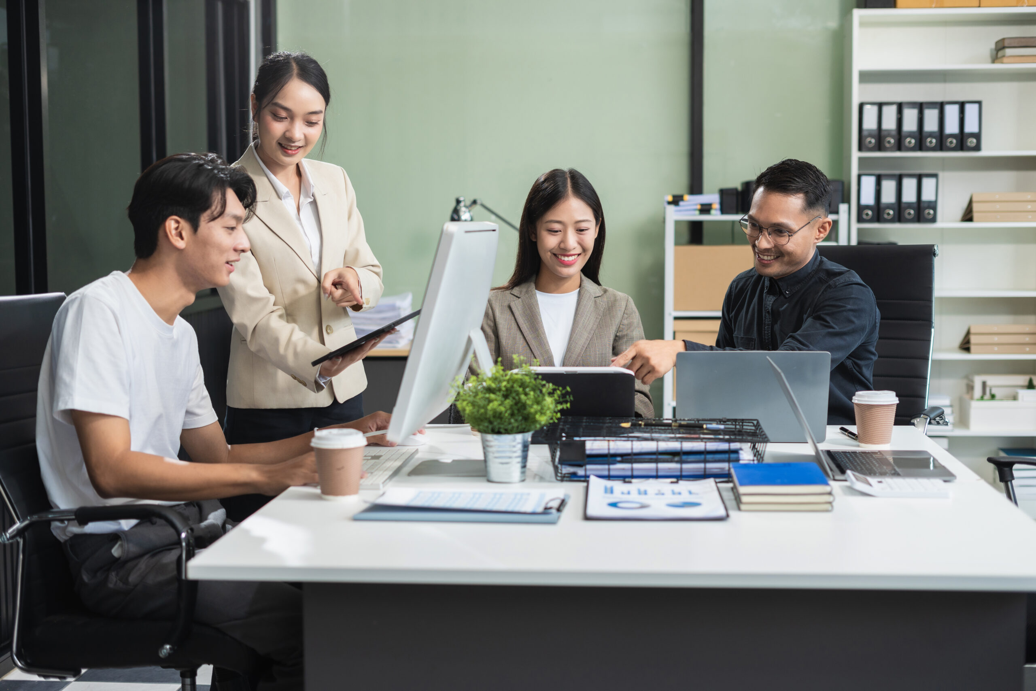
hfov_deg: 39.6
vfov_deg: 27.0
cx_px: 518
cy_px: 346
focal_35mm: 50
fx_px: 1439
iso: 400
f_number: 2.5
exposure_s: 1/125
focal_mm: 50
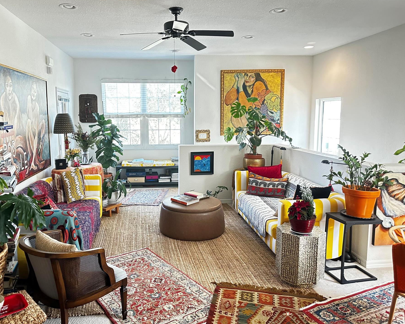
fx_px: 324
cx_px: 176
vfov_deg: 53.2
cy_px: 154
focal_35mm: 27
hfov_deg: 63.8
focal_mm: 6.86
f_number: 1.78
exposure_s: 1/60
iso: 640
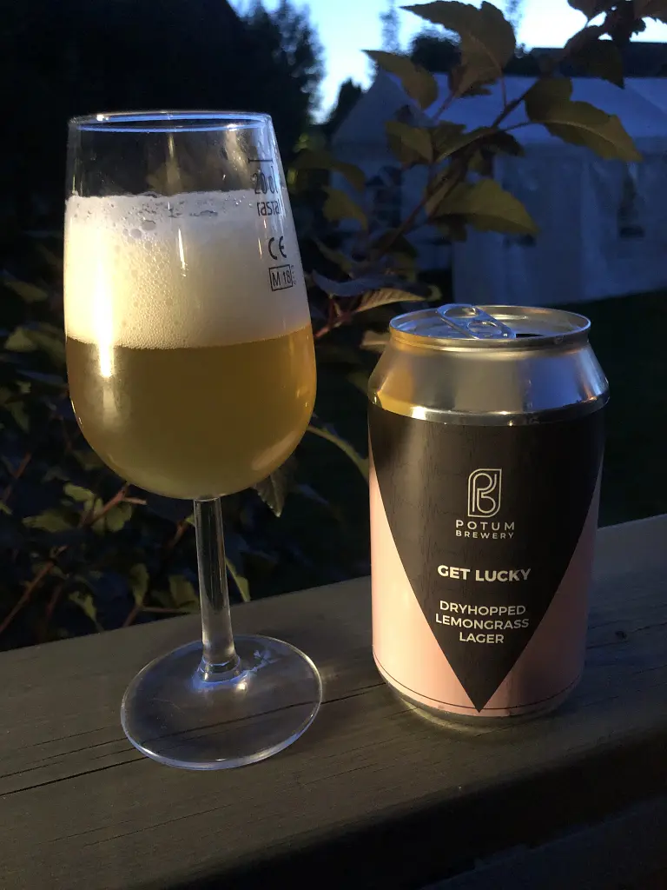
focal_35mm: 28
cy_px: 445
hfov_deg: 49.7
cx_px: 334
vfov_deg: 63.4
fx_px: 719
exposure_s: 1/4
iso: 640
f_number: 1.8
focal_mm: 3.99
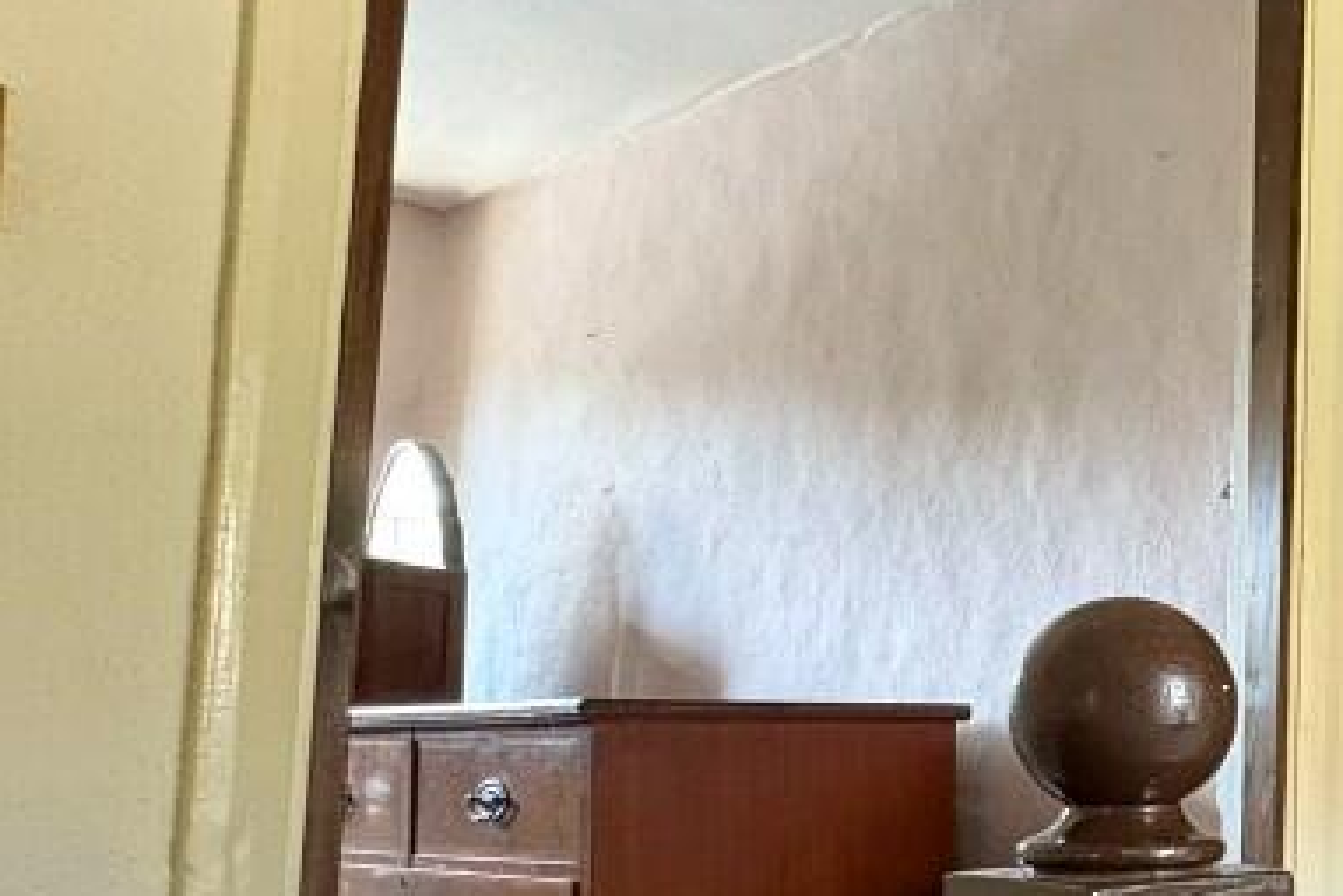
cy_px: 685
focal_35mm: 39
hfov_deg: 36.0
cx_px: 1684
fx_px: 1455
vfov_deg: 33.5
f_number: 2.2
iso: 640
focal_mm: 2.22
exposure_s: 1/50
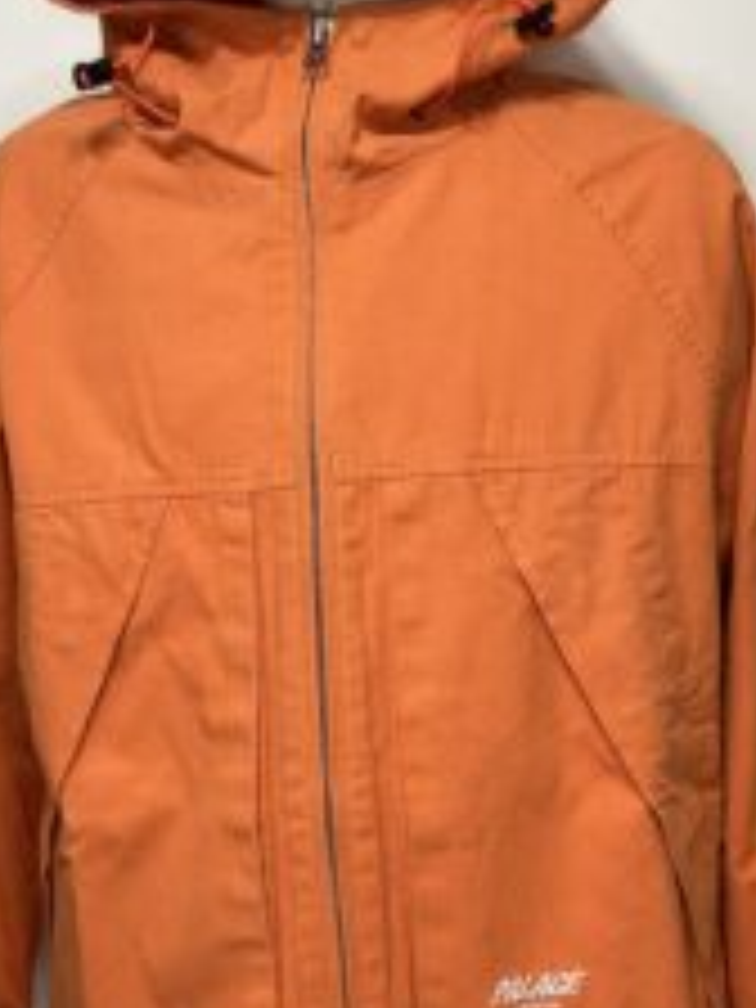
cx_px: 364
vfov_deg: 38.2
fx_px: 1456
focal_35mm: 50
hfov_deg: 29.1
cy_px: 526
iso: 64
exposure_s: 1/50
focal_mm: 3.99
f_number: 1.8
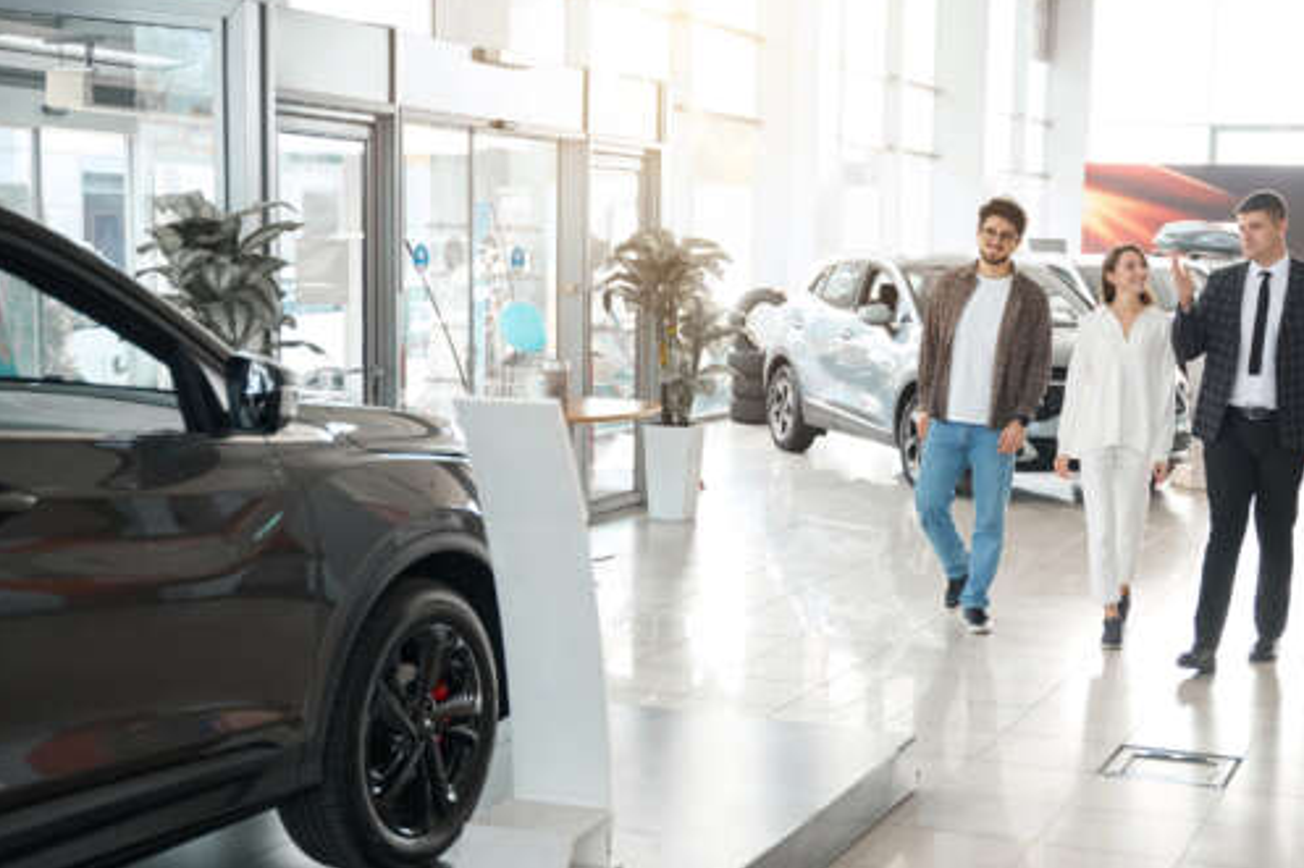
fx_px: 1938
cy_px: 527
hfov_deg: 37.0
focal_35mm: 54
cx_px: 811
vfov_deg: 25.2
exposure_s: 1/250
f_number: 2.8
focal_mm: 41.4
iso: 400
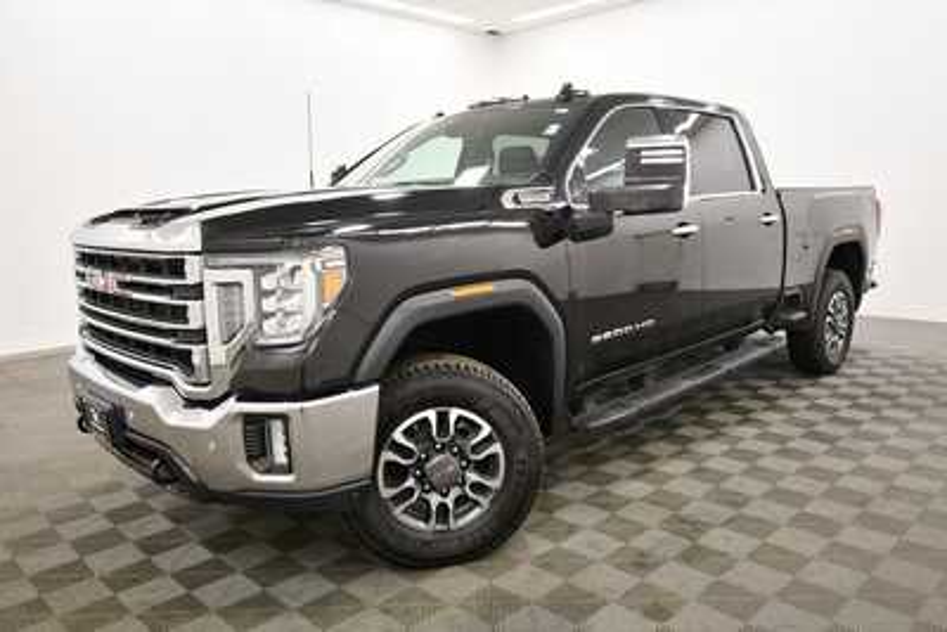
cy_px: 316
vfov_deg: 48.0
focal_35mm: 27
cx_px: 474
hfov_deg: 67.4
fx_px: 710
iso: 1400
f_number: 5.6
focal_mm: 18
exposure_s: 1/125
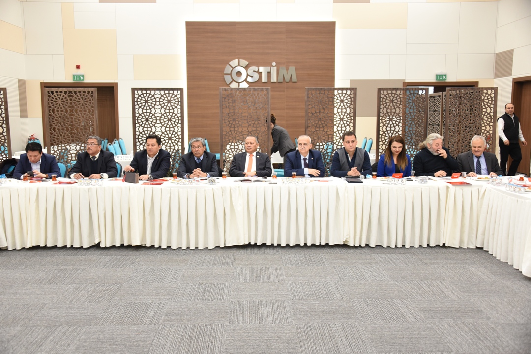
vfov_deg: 36.9
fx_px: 531
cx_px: 266
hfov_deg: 53.1
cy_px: 177
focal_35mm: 36
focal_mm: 36
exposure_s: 1/125
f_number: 4
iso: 1600
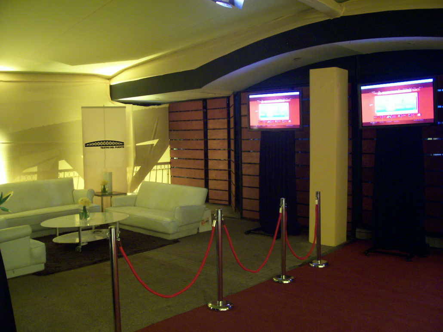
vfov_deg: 41.8
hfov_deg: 53.9
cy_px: 166
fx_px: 435
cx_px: 222
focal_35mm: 34
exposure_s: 1/8
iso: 160
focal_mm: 5.6
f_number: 2.7
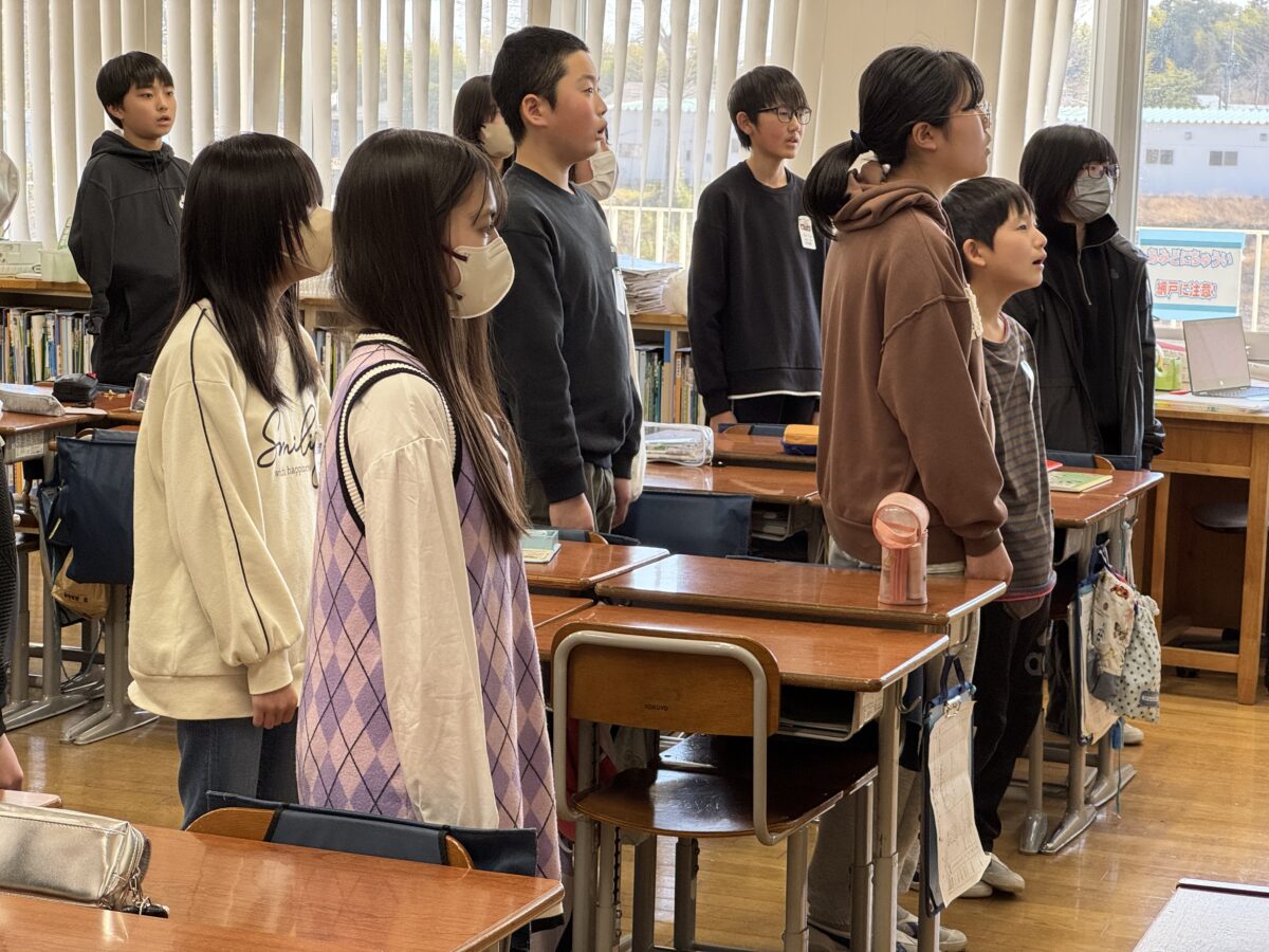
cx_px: 634
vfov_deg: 19.1
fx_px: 2823
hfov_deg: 25.3
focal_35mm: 77
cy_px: 476
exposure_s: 1/99
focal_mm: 9
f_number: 2.8
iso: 64
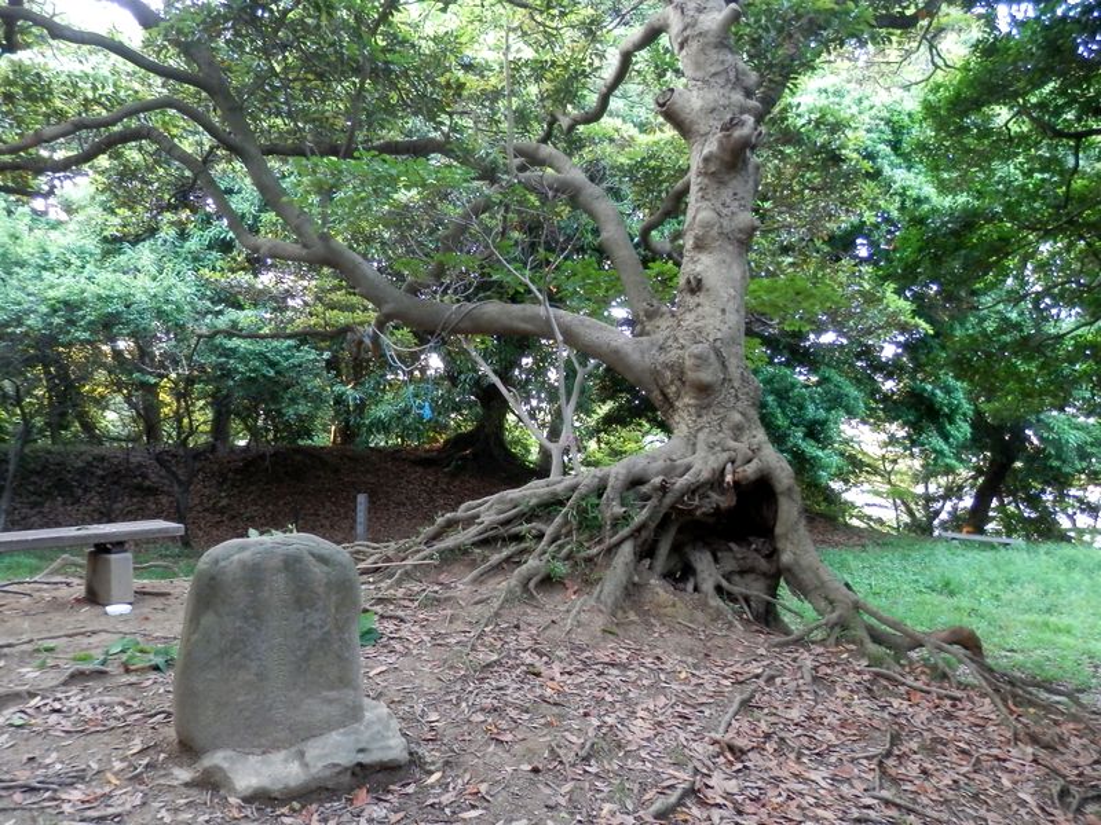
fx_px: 795
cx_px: 550
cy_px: 412
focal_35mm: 25
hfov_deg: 69.4
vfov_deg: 54.9
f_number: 3
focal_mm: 4.5
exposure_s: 1/10
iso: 200
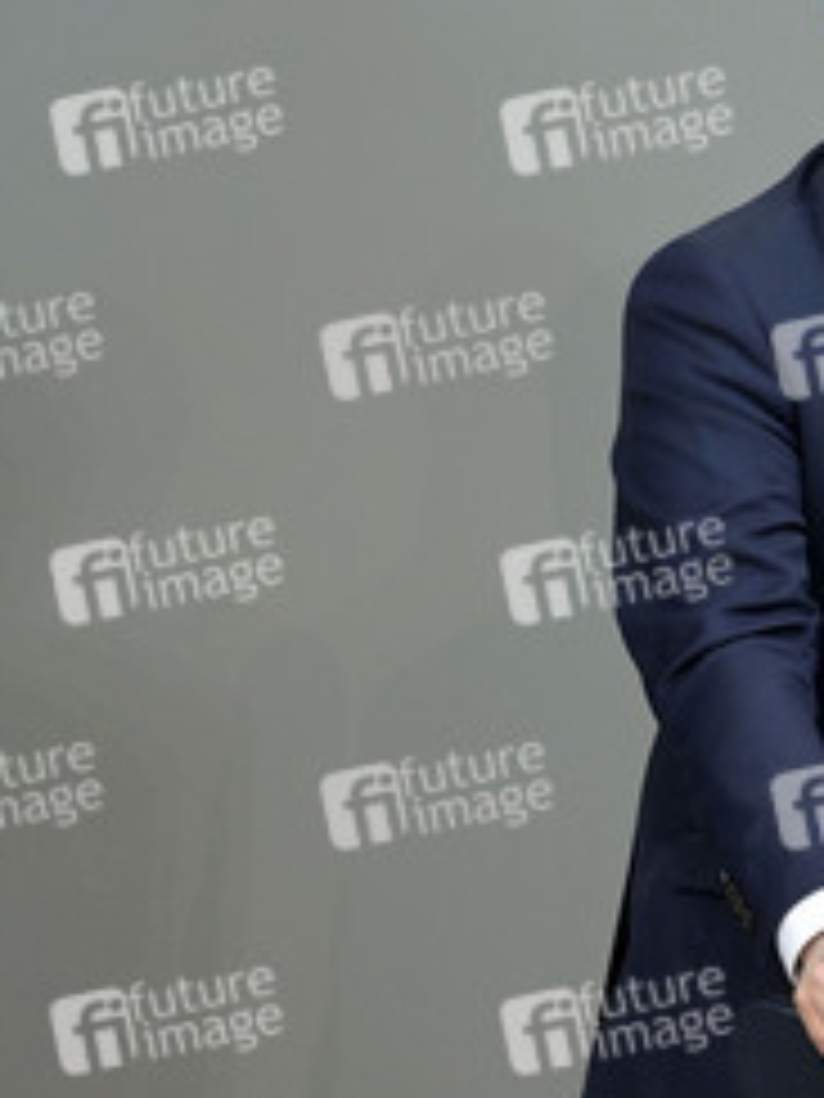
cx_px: 948
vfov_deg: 2.7
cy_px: 459
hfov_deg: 2.0
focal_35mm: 746
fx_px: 23677
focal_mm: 420
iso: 8000
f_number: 5.6
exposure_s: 1/400
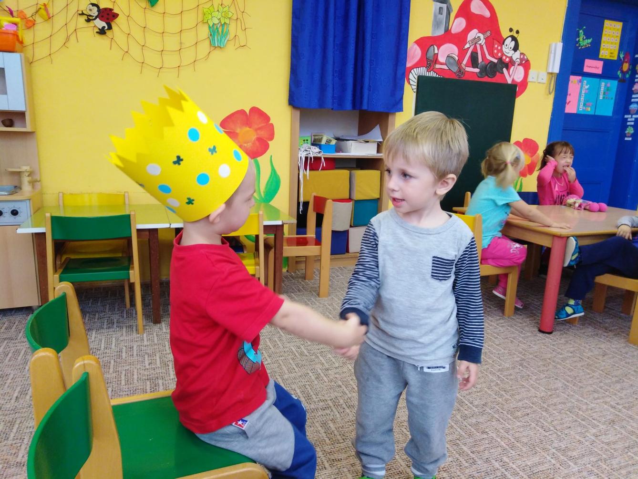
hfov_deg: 67.3
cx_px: 319
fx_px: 479
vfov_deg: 53.1
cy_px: 240
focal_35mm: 26
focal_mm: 3.46
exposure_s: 1/33.3
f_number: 2.2
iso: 215
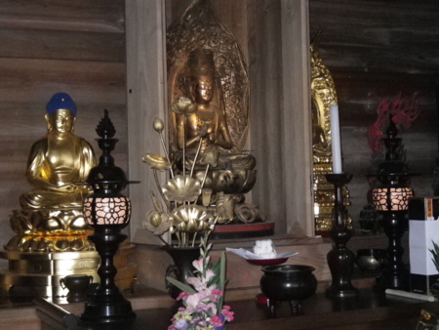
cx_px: 220
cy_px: 165
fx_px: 787
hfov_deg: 31.2
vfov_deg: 23.7
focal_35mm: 62
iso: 800
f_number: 4.6
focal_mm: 11.1
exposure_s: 1/80
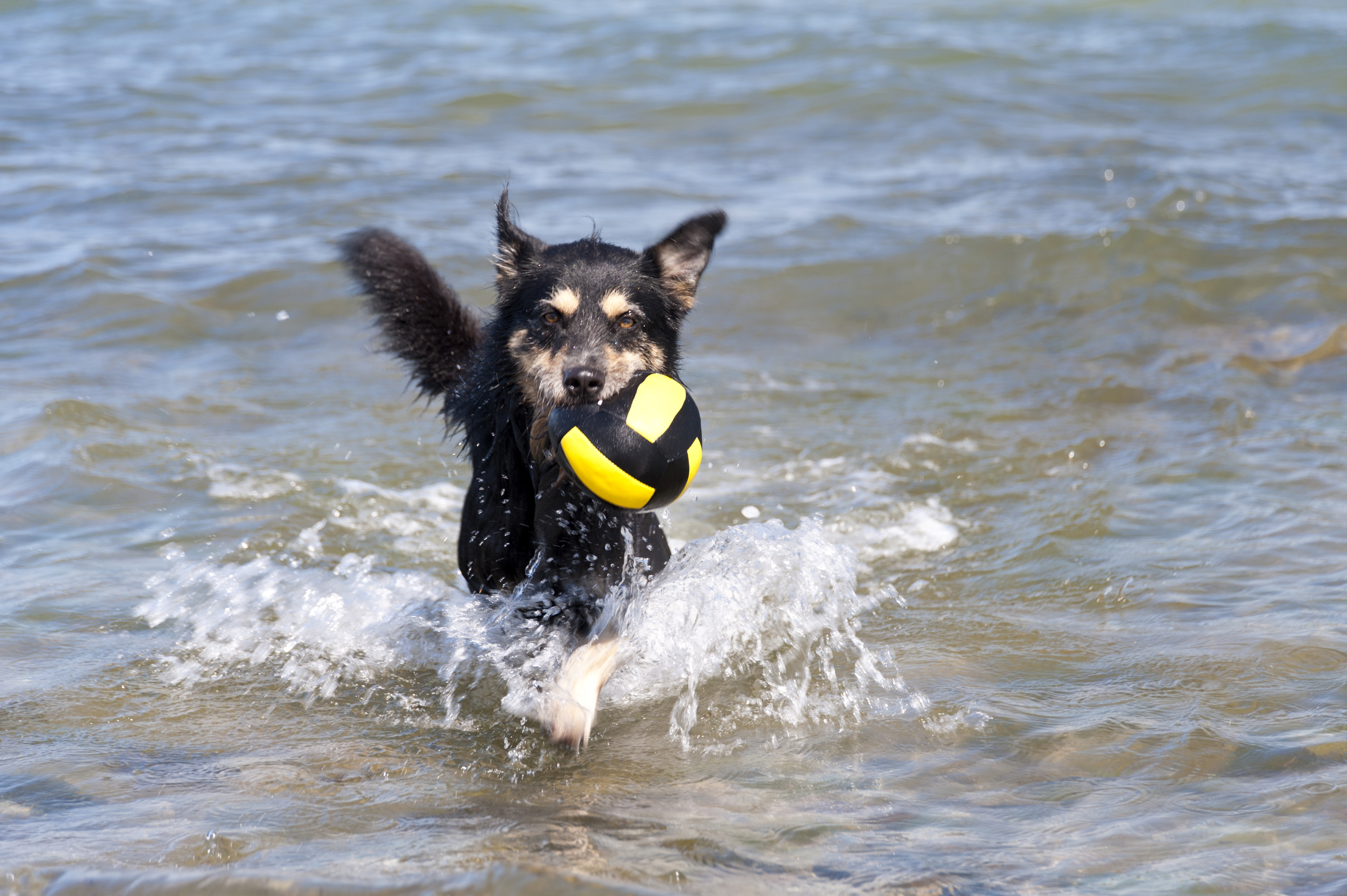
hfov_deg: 17.1
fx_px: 4487
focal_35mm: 120
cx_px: 674
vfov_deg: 11.4
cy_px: 448
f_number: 5.6
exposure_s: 1/160
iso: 200
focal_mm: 120
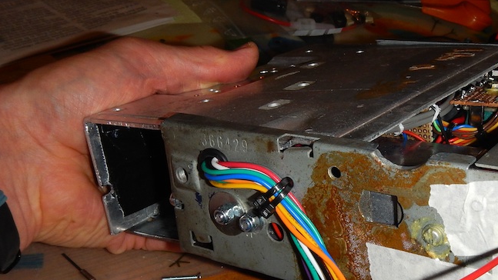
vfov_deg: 23.8
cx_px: 333
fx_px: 660
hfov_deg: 40.8
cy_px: 193
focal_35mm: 50
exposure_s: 1/30
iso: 200
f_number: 7.9
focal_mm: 5.9
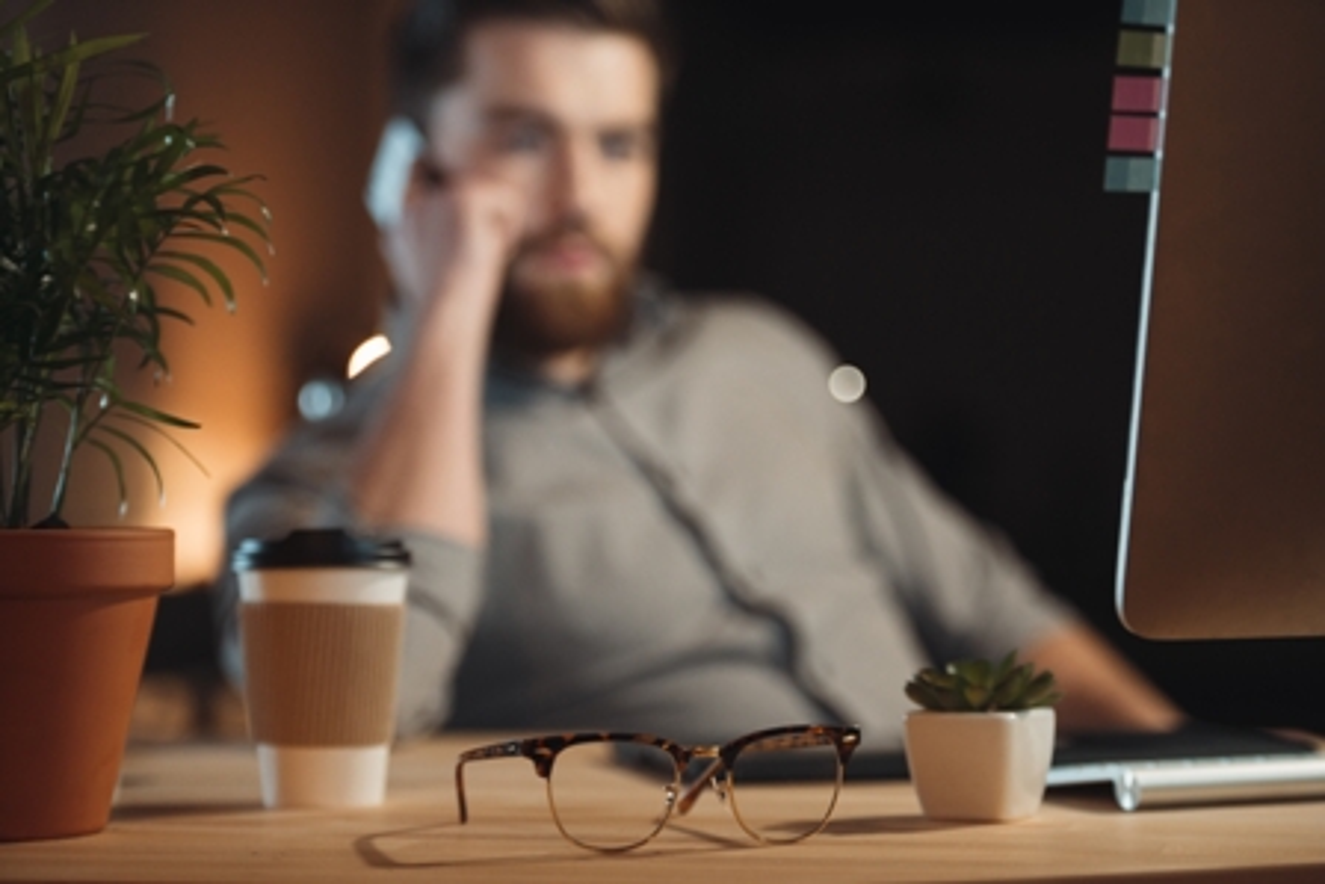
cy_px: 442
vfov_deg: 14.4
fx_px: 3497
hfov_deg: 21.5
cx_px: 662
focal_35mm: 95
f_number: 2.8
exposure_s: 1/80
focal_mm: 95
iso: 1000
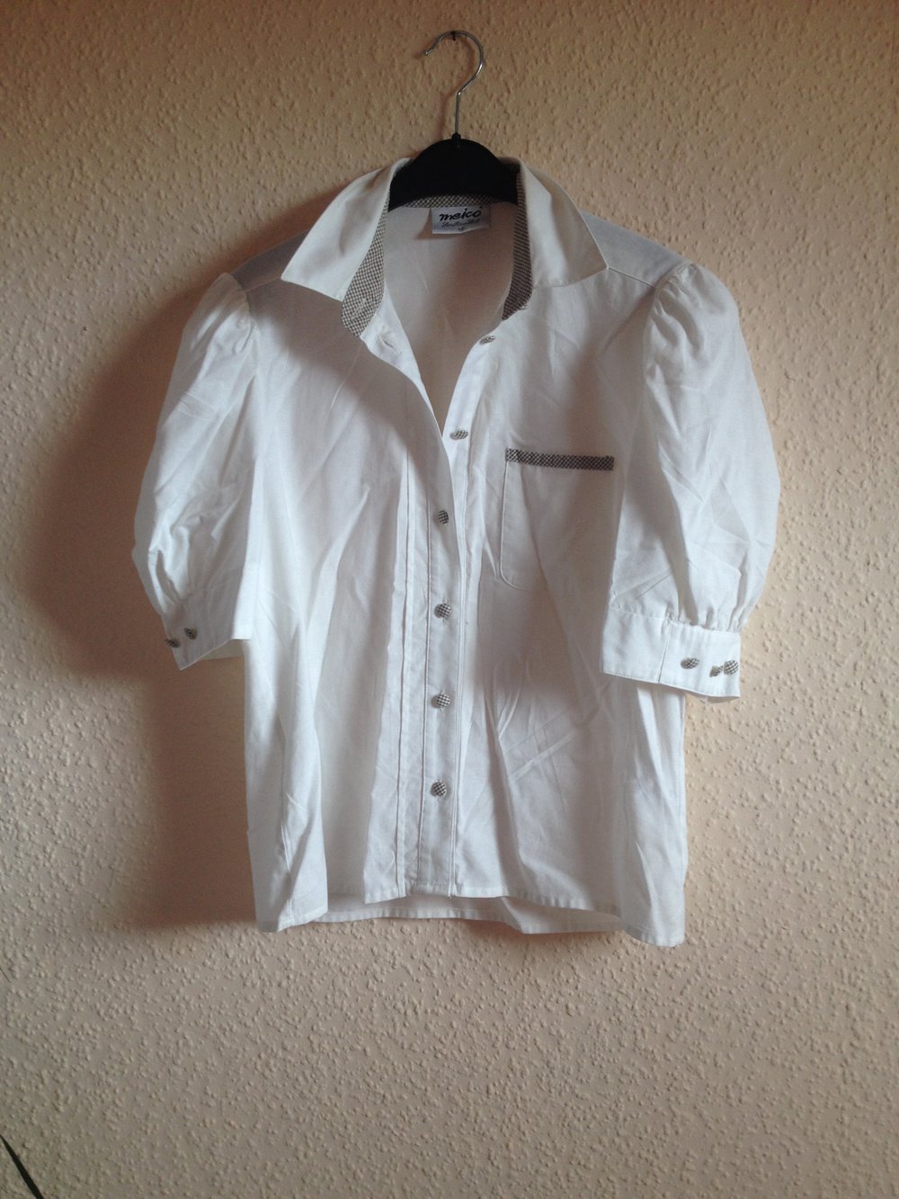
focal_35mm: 35
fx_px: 1212
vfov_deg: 52.6
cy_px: 600
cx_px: 450
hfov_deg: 40.7
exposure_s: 1/30
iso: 50
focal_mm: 4.28
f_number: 2.4
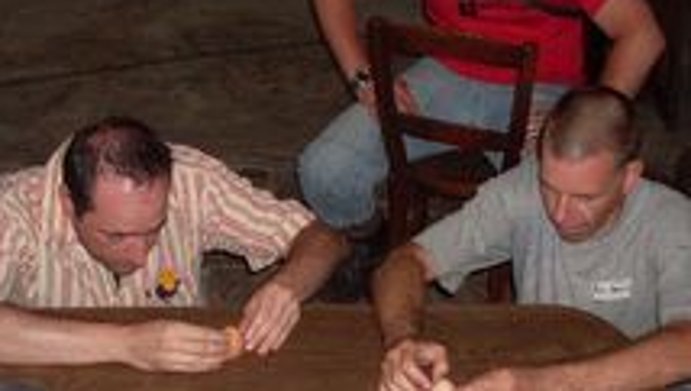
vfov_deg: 15.5
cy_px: 367
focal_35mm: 77
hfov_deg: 27.5
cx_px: 328
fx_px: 1413
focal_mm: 6.3
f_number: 2.8
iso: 120
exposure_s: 1/45
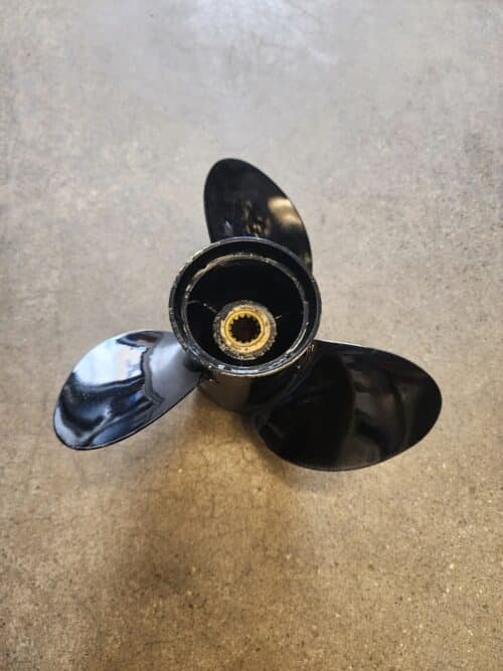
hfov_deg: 58.9
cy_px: 336
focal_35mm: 23
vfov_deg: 73.9
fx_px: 446
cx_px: 252
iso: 320
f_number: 1.8
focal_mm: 6.4
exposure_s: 1/120
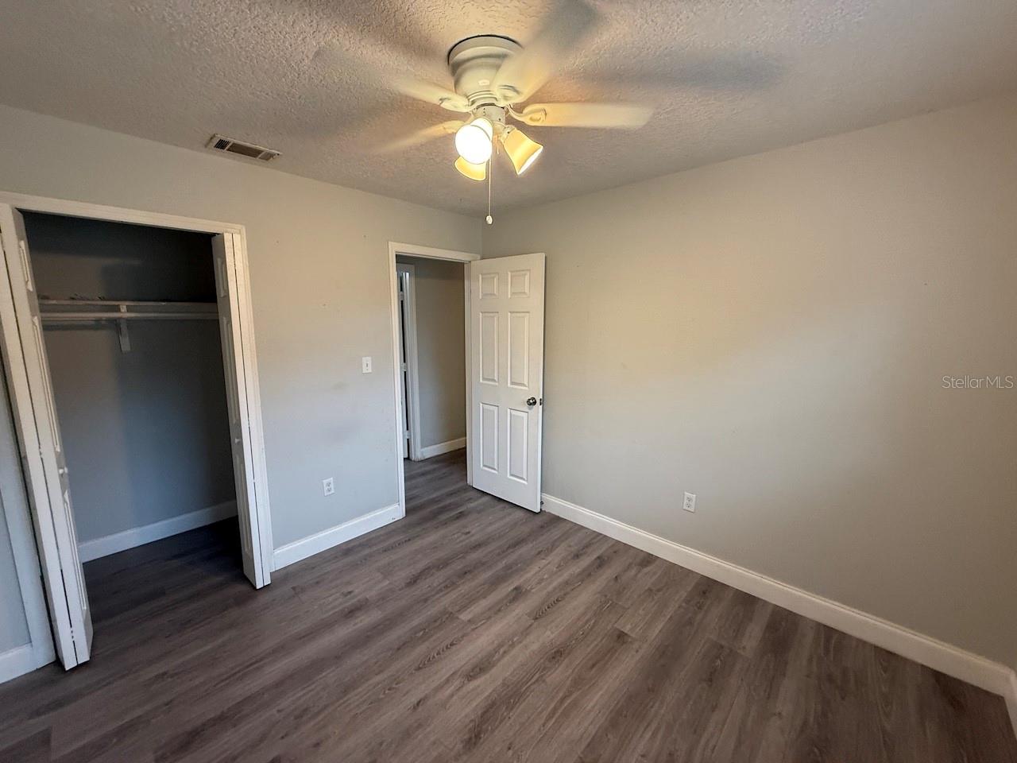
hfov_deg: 102.1
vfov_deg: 85.7
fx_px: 411
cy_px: 382
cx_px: 508
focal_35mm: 14
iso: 320
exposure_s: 1/120
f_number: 2.2
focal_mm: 2.22
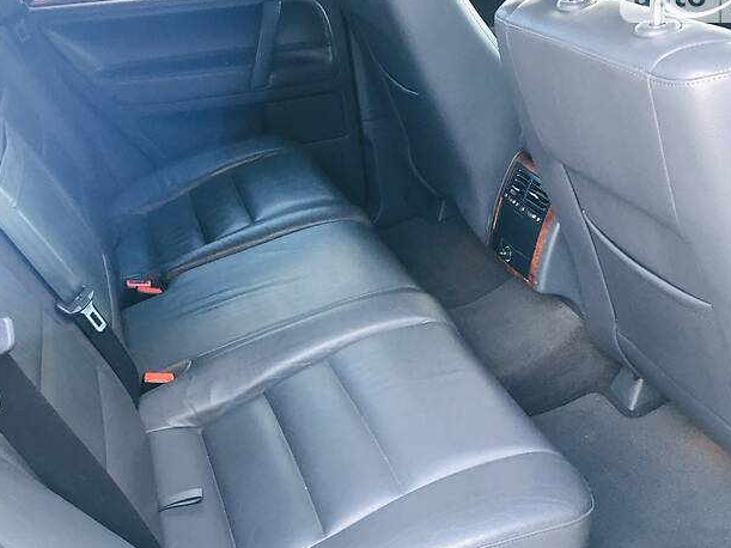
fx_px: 802
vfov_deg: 37.6
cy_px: 316
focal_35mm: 38
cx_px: 331
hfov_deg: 48.9
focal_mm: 4.2
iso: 100
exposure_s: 1/33
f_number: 2.2
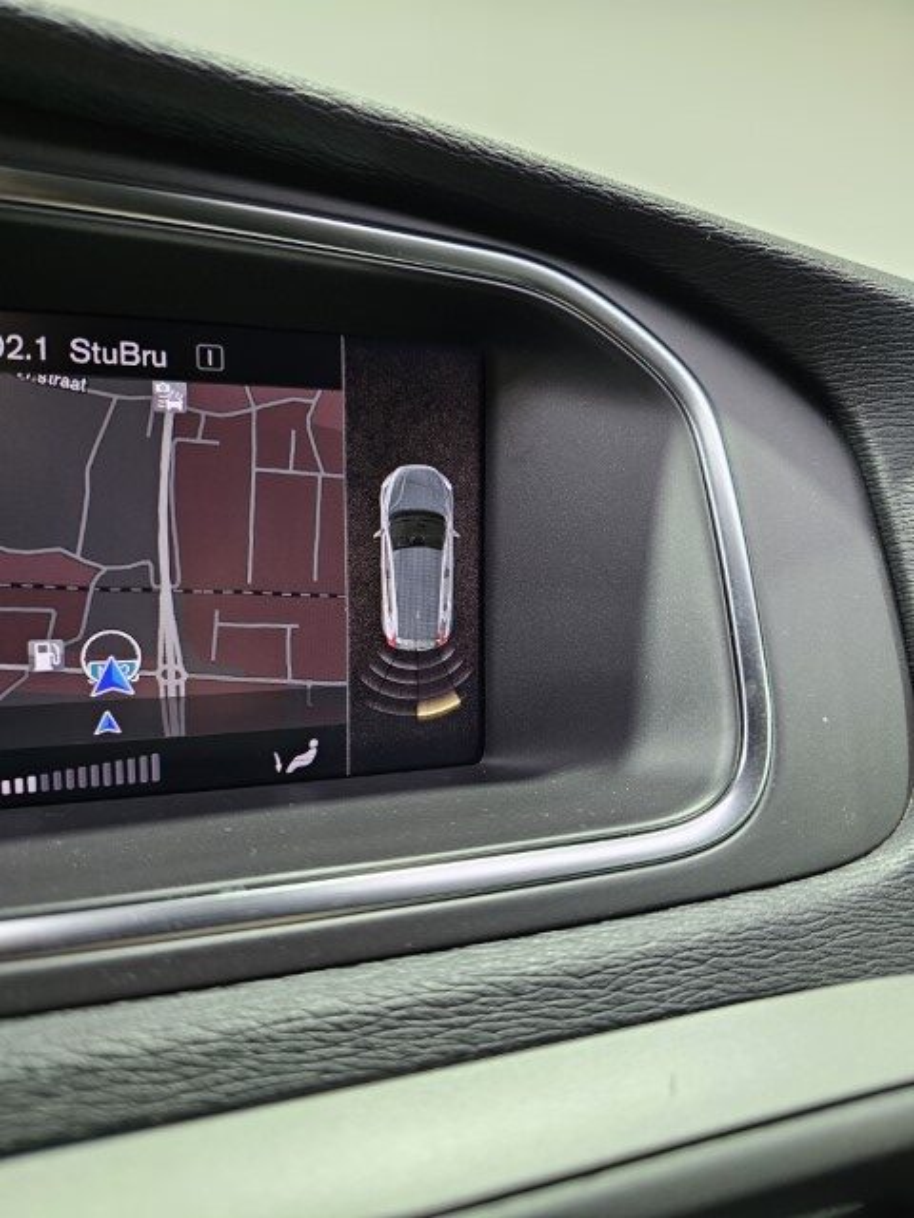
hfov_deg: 58.9
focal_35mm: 23
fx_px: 810
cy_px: 609
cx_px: 457
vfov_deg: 73.9
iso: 320
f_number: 1.7
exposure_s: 1/50
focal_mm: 6.3
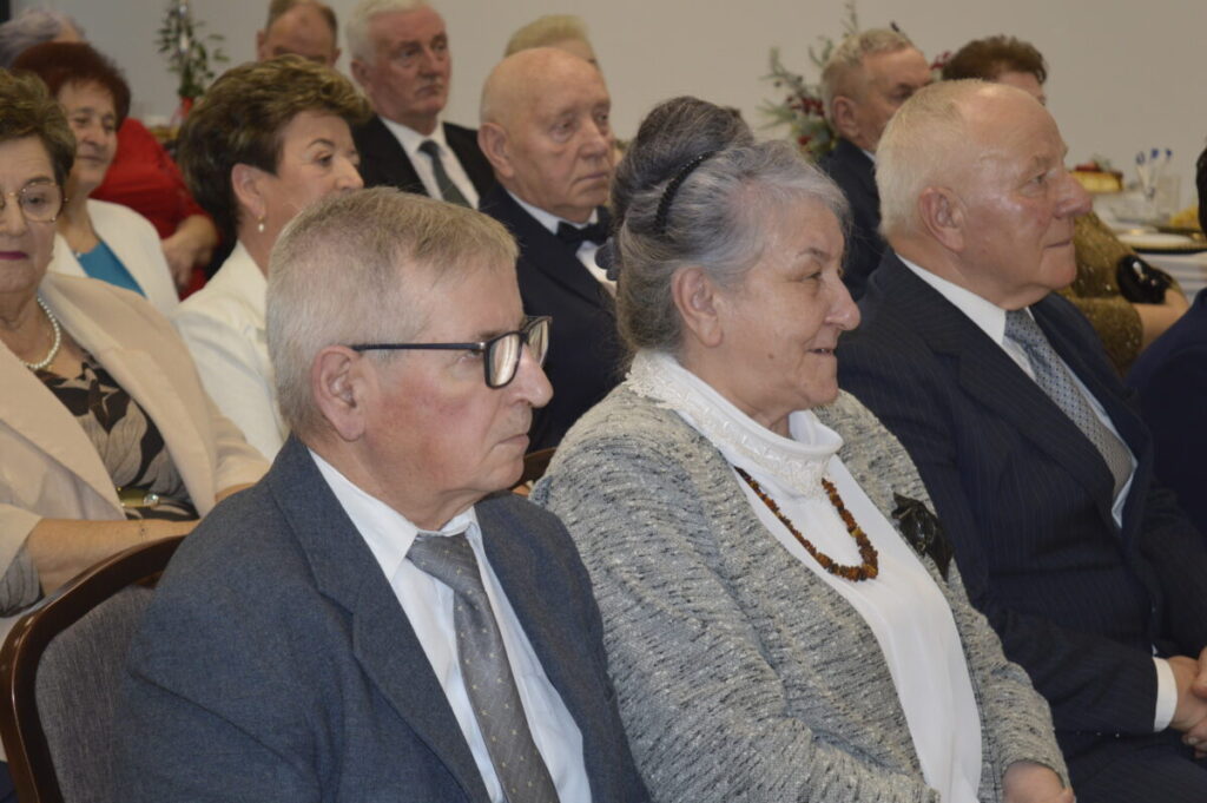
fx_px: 2764
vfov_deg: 16.5
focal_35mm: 82
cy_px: 402
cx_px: 604
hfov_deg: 24.6
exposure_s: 1/60
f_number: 5.6
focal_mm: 55
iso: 720
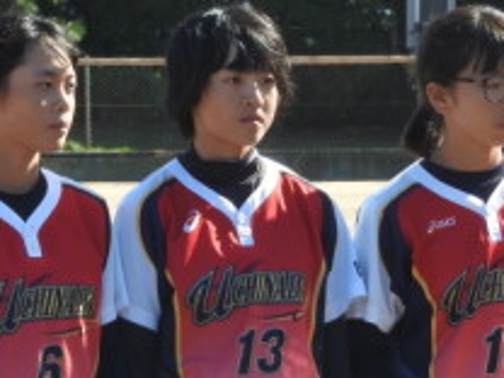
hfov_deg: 4.6
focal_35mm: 432
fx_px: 6290
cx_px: 223
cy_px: 487
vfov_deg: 3.4
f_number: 5.2
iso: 100
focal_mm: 26.9
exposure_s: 1/200
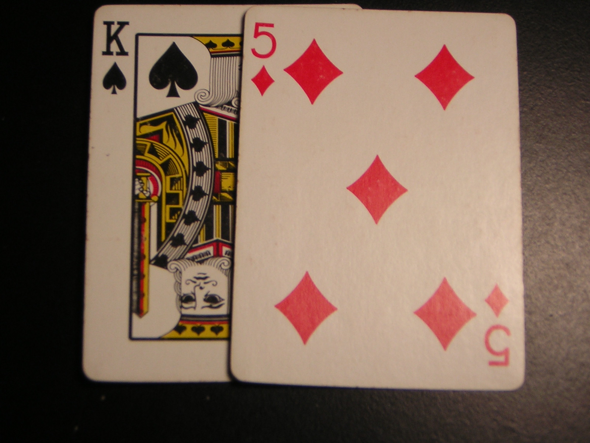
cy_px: 222
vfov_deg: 19.9
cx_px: 295
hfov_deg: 26.3
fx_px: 1261
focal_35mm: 74
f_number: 3.8
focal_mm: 9.6
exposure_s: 1/45
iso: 50
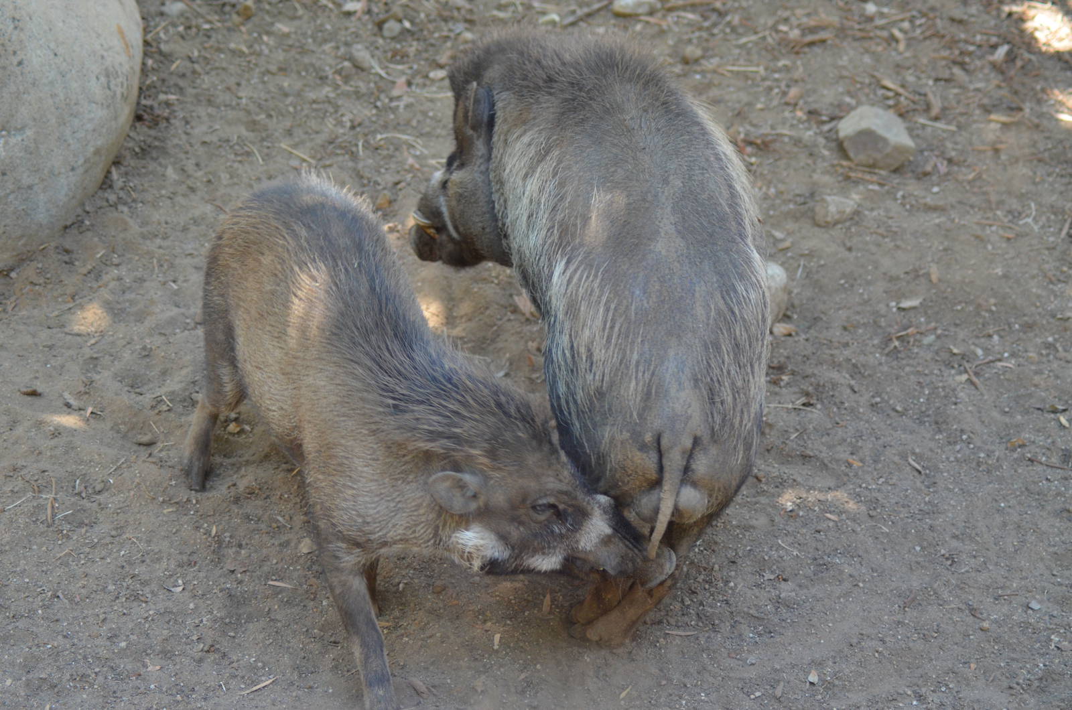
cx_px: 536
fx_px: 3120
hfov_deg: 19.5
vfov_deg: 13.0
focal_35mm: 105
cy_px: 355
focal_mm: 70
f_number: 4
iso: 800
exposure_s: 1/250
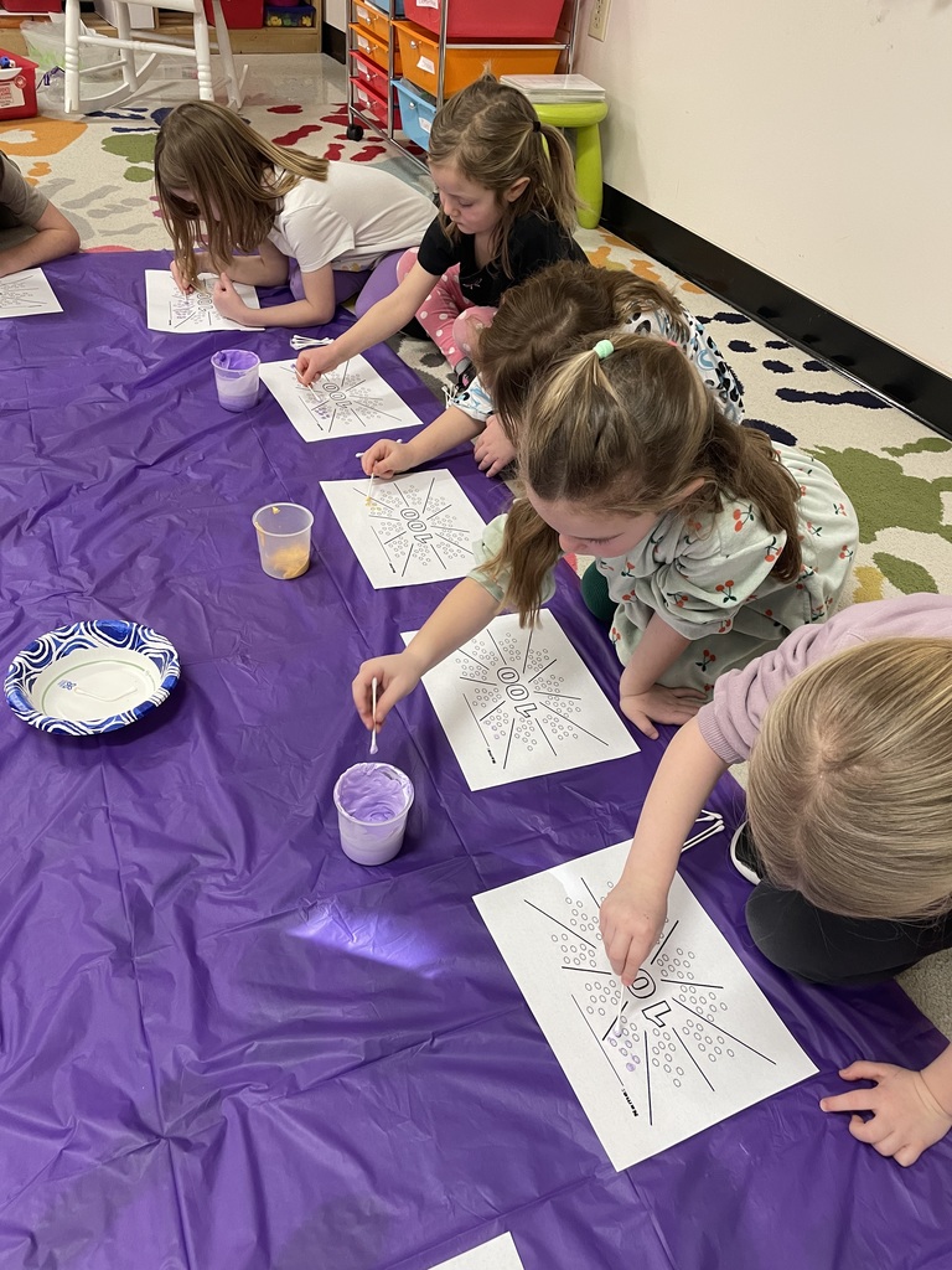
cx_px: 476
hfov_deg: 53.1
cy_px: 635
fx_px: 953
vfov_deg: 67.3
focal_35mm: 26
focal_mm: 4.2
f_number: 1.6
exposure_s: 1/60
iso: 160
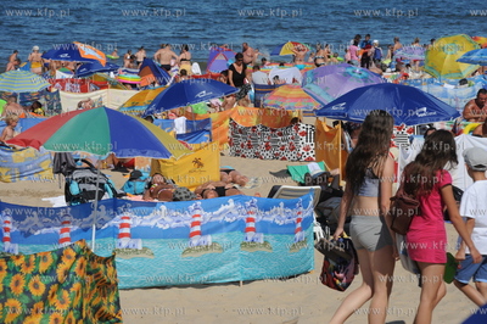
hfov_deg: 13.3
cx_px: 244
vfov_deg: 8.8
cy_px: 162
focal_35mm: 155
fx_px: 2095
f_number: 11
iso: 200
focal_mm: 155
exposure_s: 1/160
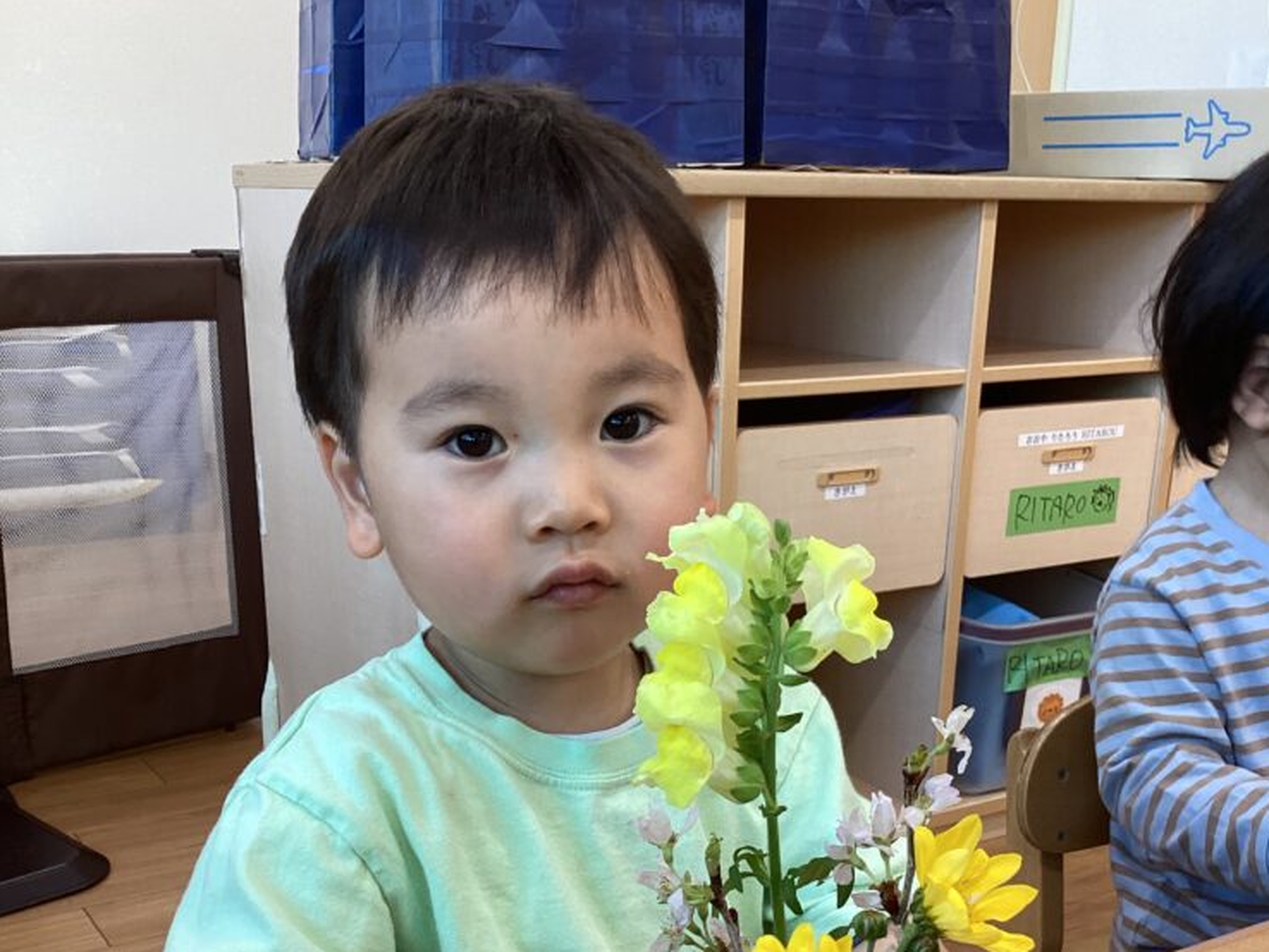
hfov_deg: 44.8
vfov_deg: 33.5
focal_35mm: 42
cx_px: 641
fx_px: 1540
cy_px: 746
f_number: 2.4
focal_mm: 3.3
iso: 80
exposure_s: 1/60
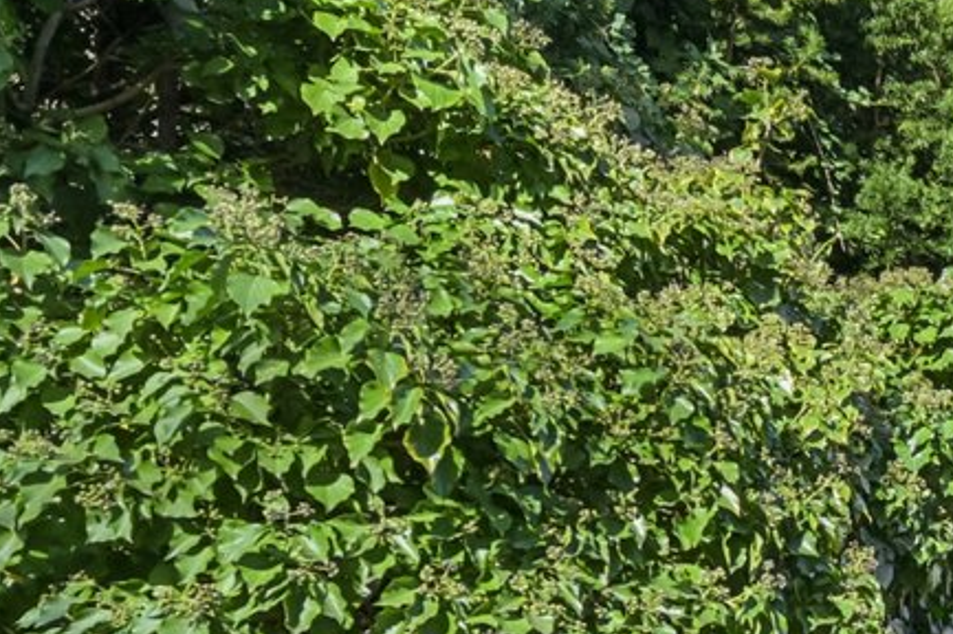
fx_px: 1878
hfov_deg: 23.6
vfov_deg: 18.0
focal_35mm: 71
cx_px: 1369
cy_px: 800
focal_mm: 15
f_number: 8
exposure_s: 1/80
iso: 100
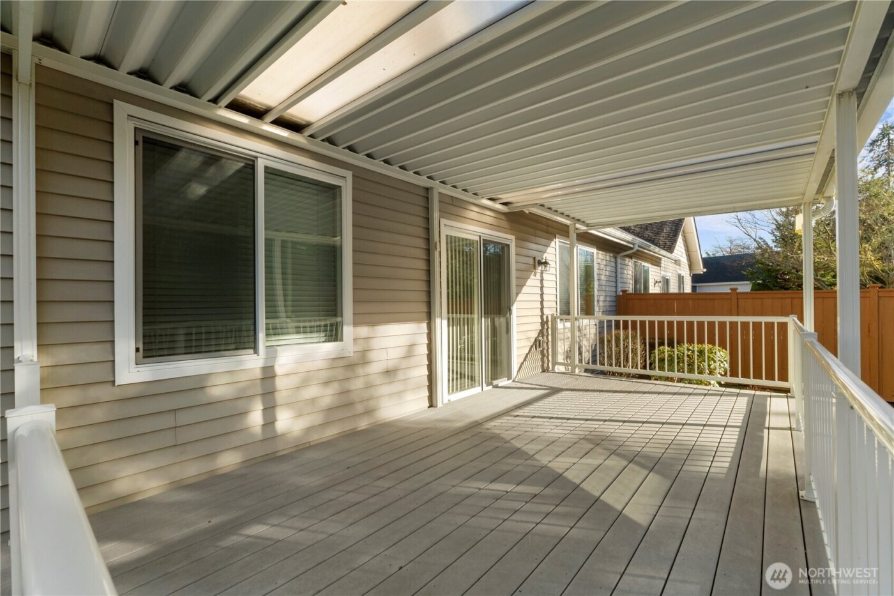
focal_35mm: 15
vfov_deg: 77.3
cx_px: 447
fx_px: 372
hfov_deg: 100.4
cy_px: 298
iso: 800
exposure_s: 1/100
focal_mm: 10
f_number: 8
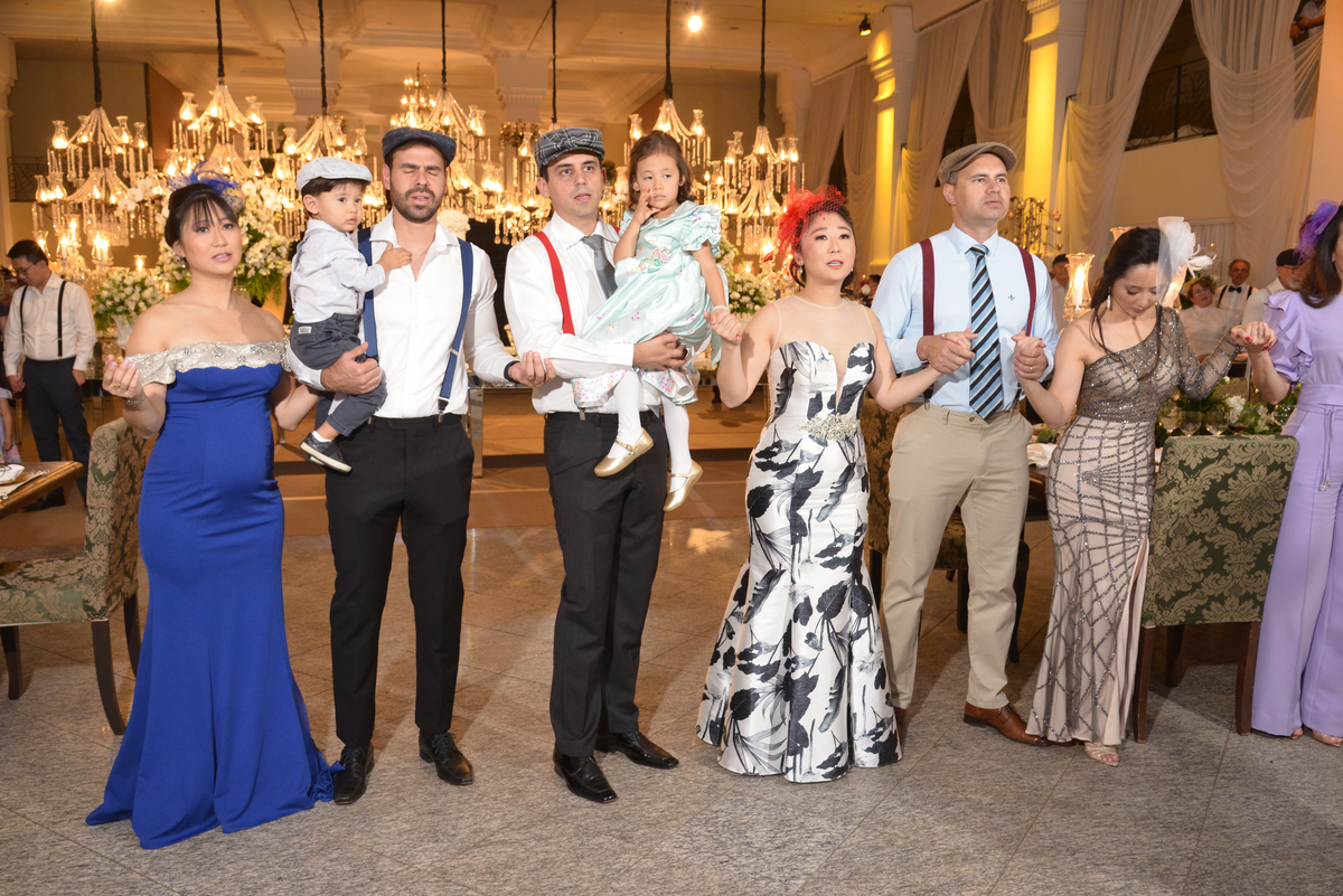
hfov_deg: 61.9
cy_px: 448
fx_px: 1120
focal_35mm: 30
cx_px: 672
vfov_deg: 43.6
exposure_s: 1/60
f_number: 7.1
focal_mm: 30
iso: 2200
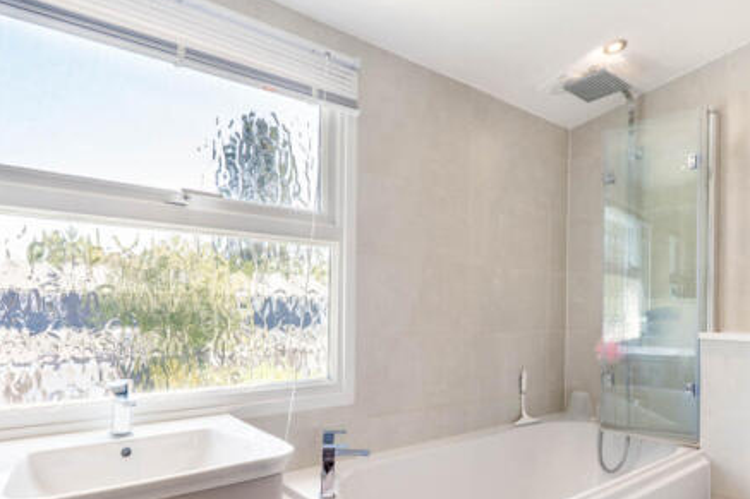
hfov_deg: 73.7
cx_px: 394
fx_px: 500
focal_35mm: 24
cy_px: 315
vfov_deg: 52.5
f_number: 8
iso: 320
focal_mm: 16
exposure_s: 1/60
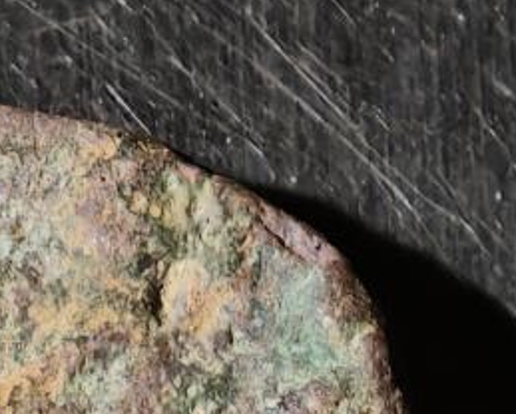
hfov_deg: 2.9
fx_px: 10049
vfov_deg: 2.3
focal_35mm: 657
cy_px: 1752
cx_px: 177
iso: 250
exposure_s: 1/100
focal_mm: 9
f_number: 2
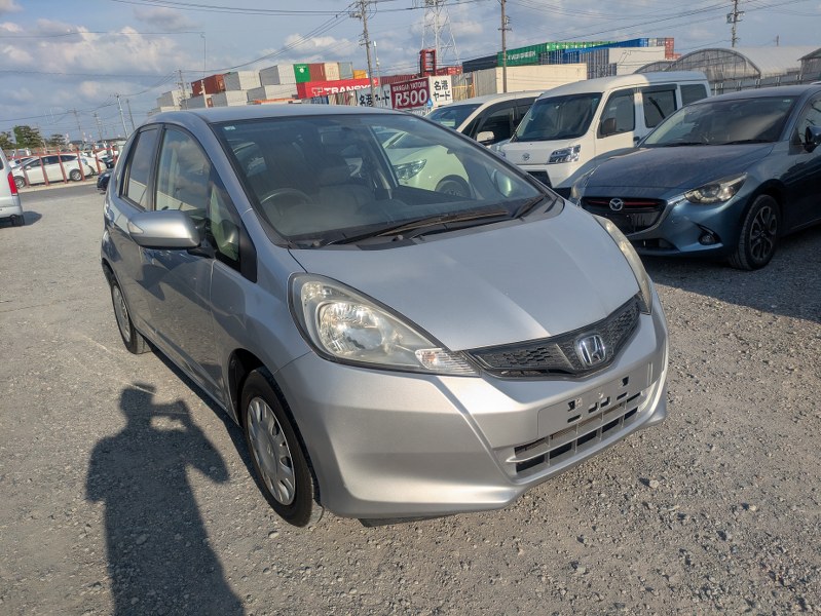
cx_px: 410
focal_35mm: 25
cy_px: 308
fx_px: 593
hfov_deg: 69.4
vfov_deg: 54.9
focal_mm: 5.43
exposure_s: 1/5464
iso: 46
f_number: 1.89
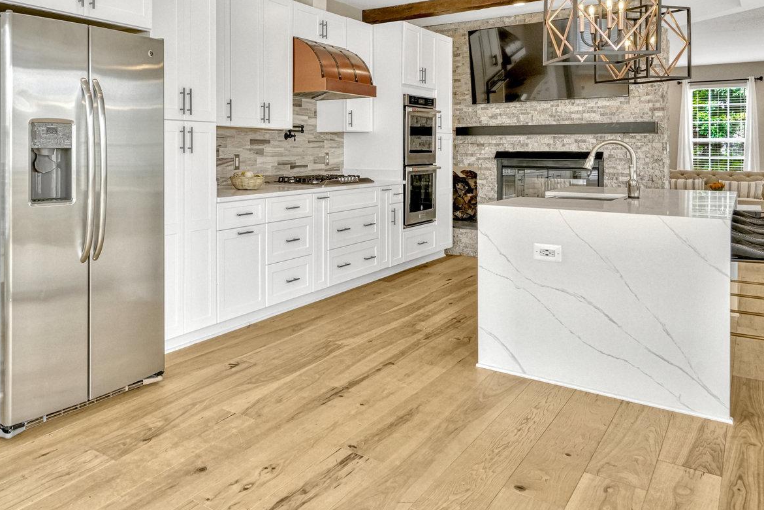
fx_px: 594
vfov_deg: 44.9
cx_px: 189
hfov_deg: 61.7
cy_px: 131
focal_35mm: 28
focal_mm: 16
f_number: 8
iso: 1250
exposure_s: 1/250
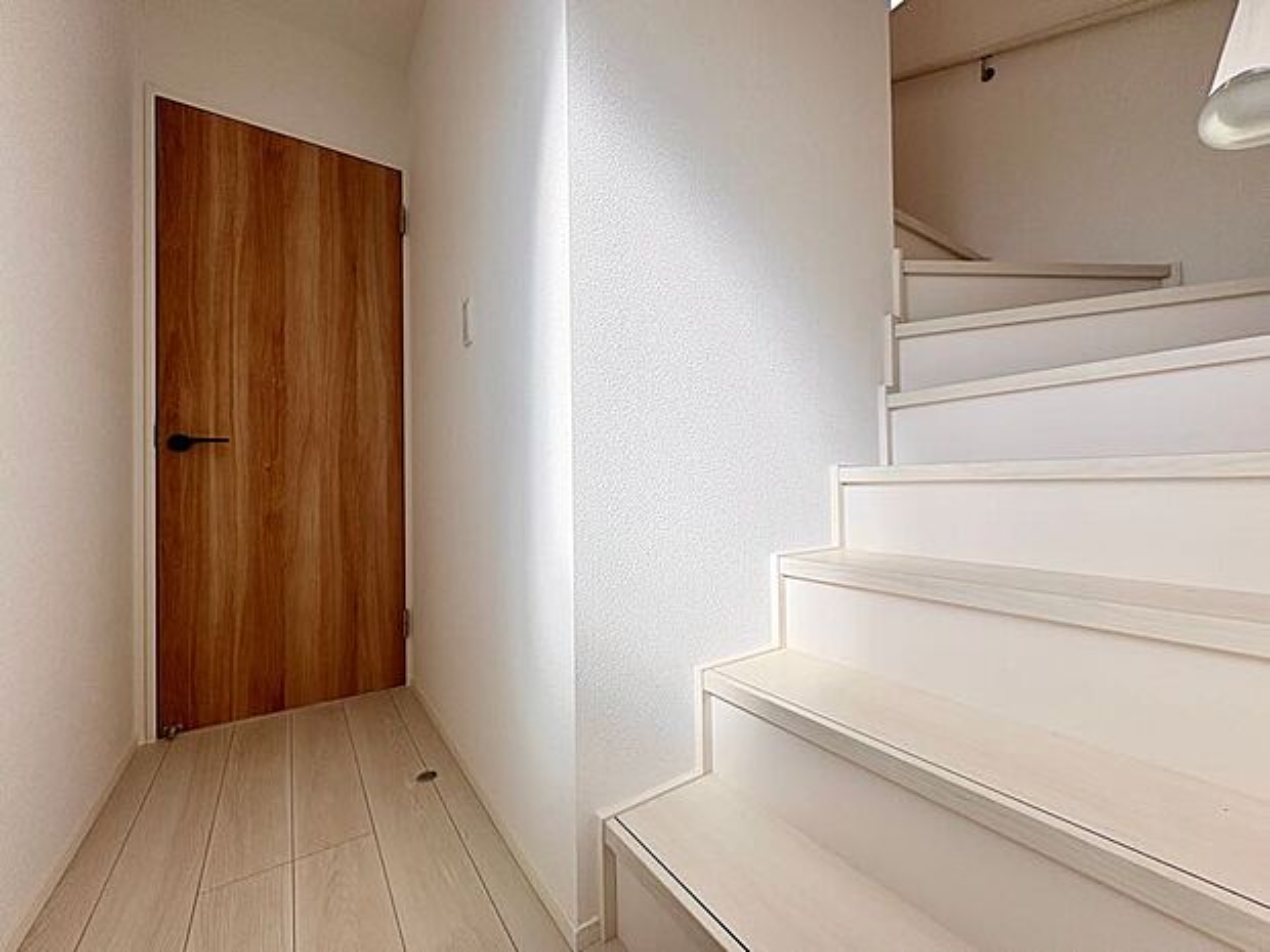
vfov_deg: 85.7
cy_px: 476
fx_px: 514
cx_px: 635
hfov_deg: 102.1
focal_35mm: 14
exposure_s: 1/522
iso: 64
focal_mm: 2.22
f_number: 2.2
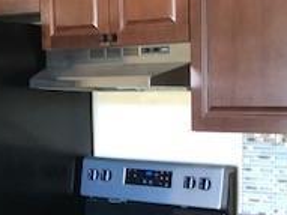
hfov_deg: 20.7
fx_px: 779
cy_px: 241
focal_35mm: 94
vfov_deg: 15.3
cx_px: 219
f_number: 1.8
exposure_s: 1/15
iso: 64
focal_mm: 4
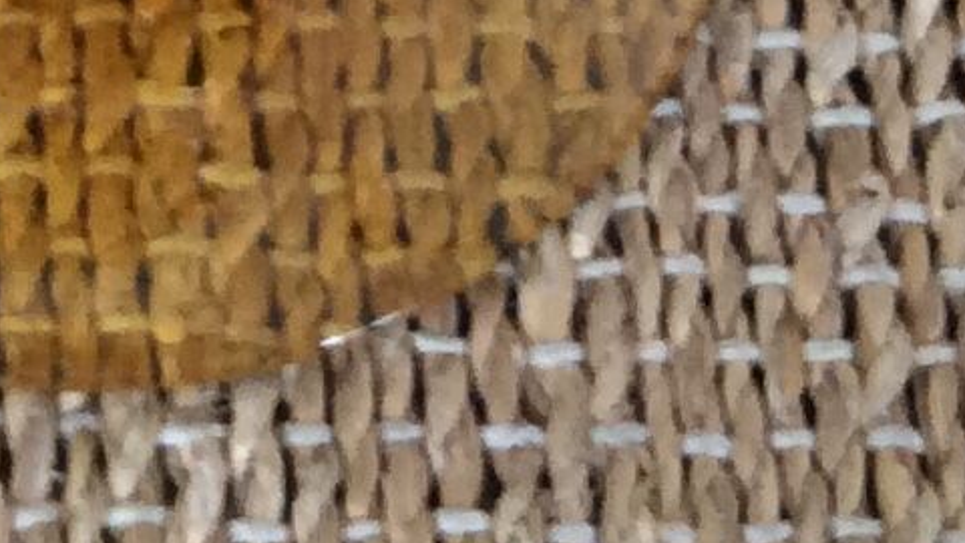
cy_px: -1094
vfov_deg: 6.0
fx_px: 4811
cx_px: -20
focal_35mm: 188
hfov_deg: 11.3
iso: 80
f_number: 2.4
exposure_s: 1/25
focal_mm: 3.3
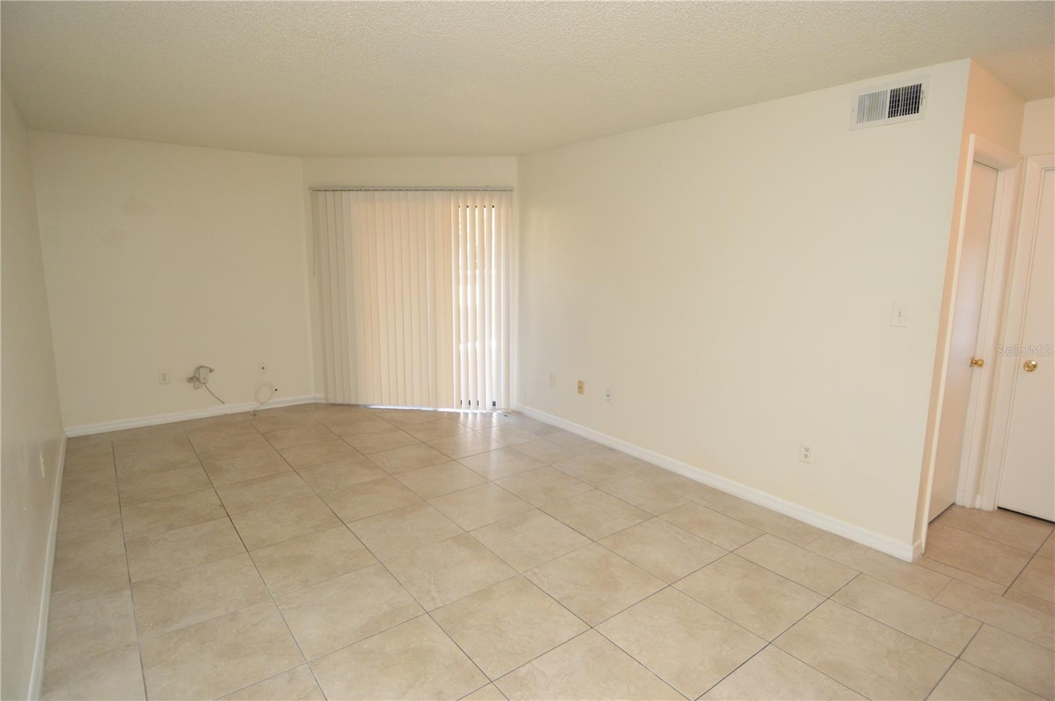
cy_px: 350
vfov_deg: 67.3
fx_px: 527
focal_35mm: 18
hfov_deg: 90.1
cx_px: 528
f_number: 4
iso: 640
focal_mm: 12
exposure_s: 1/60
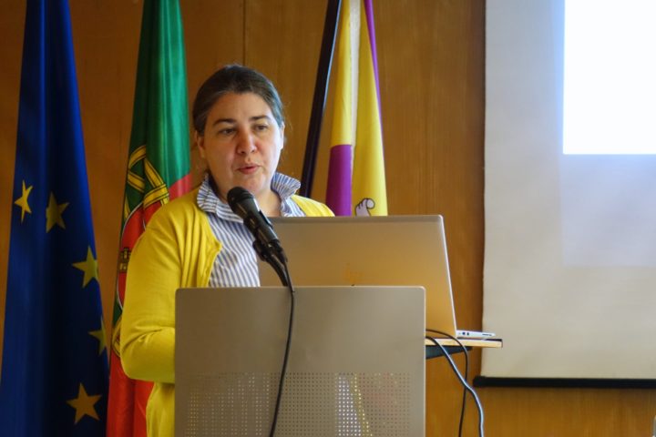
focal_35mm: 200
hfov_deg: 10.3
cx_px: 328
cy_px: 218
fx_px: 3644
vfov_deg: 6.9
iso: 2000
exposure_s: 1/60
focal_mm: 73.3
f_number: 2.8
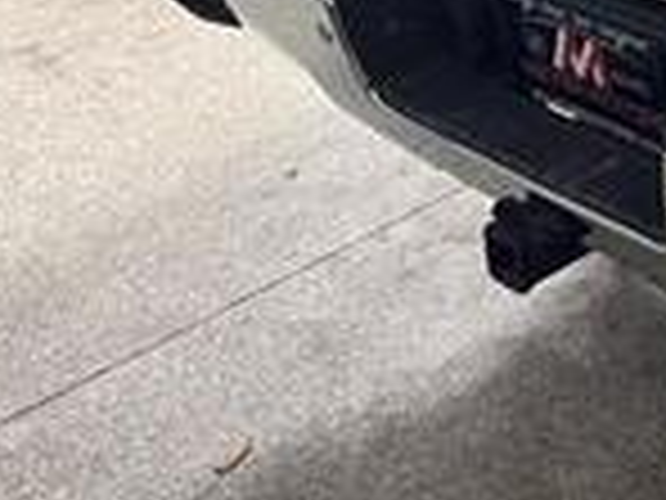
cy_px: -266
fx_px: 1578
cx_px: 1071
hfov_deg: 19.8
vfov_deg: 16.3
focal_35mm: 82
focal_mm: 6.76
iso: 400
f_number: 1.78
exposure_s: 1/60
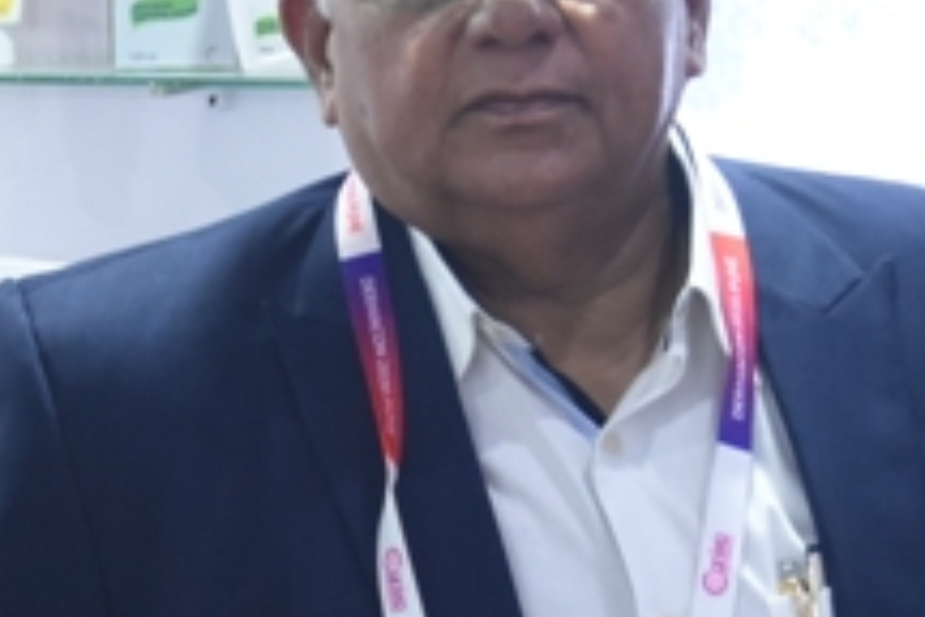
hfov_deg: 9.0
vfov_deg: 6.0
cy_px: 508
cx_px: 767
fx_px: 5858
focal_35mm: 228
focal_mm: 32
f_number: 4.5
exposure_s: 1/100
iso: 800
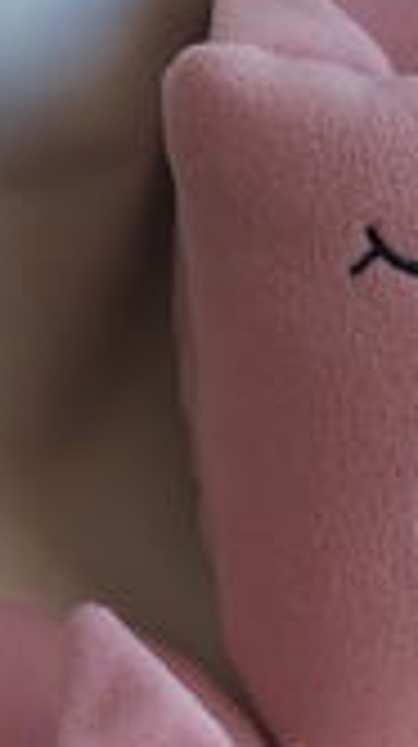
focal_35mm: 91
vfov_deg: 22.0
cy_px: 848
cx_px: 274
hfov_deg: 13.2
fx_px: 1799
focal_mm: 3.92
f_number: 1.7
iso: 64
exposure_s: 1/189
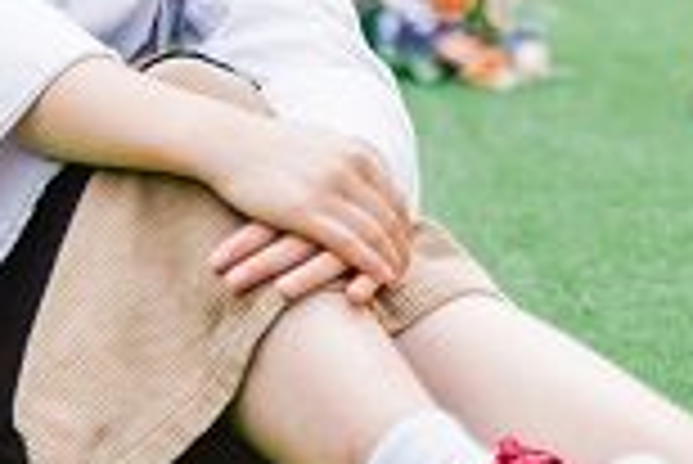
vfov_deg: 4.7
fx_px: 5568
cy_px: -369
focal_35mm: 289
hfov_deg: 7.1
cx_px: -90
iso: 100
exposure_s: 1/500
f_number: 2.8
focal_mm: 62
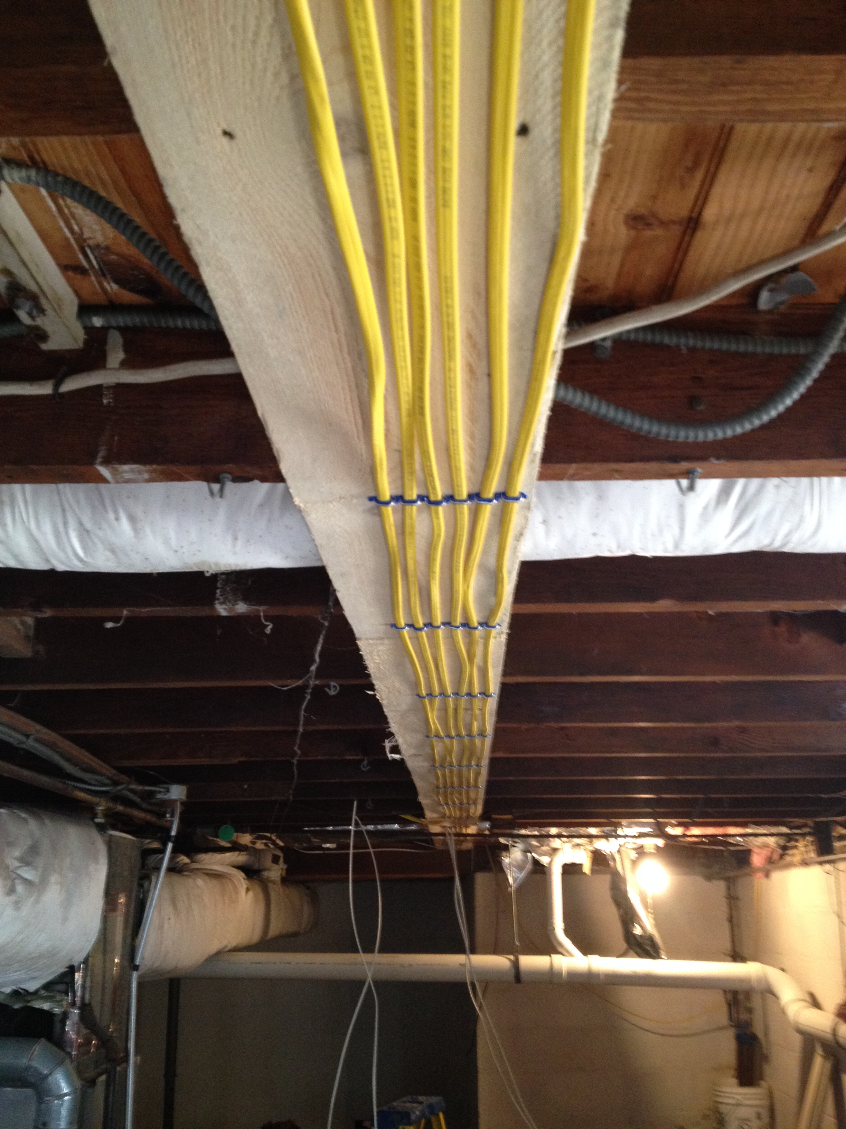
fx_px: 1141
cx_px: 423
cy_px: 564
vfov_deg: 52.6
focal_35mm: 35
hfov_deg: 40.7
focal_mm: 4.28
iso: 200
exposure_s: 1/20
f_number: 2.4
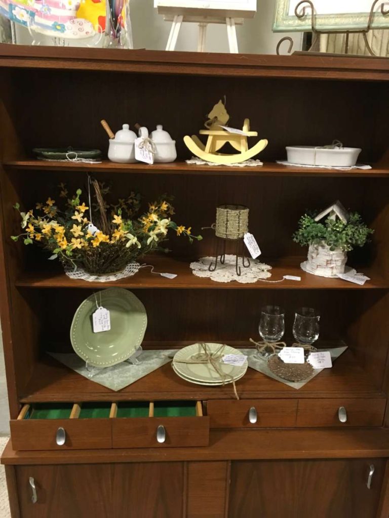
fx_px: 435
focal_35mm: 29
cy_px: 259
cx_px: 194
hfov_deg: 48.2
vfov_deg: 61.7
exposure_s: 1/17
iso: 200
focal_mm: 4.15
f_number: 2.2
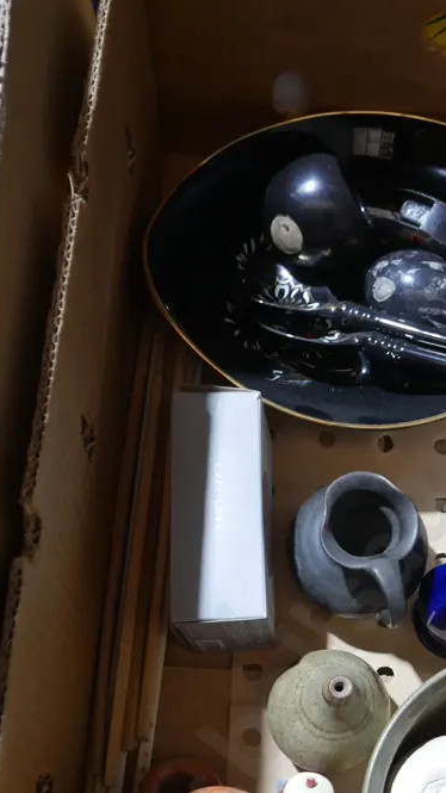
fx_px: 988
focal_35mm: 47
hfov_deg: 24.4
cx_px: 432
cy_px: 503
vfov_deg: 43.3
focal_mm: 14
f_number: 3.5
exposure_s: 1/60
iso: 640
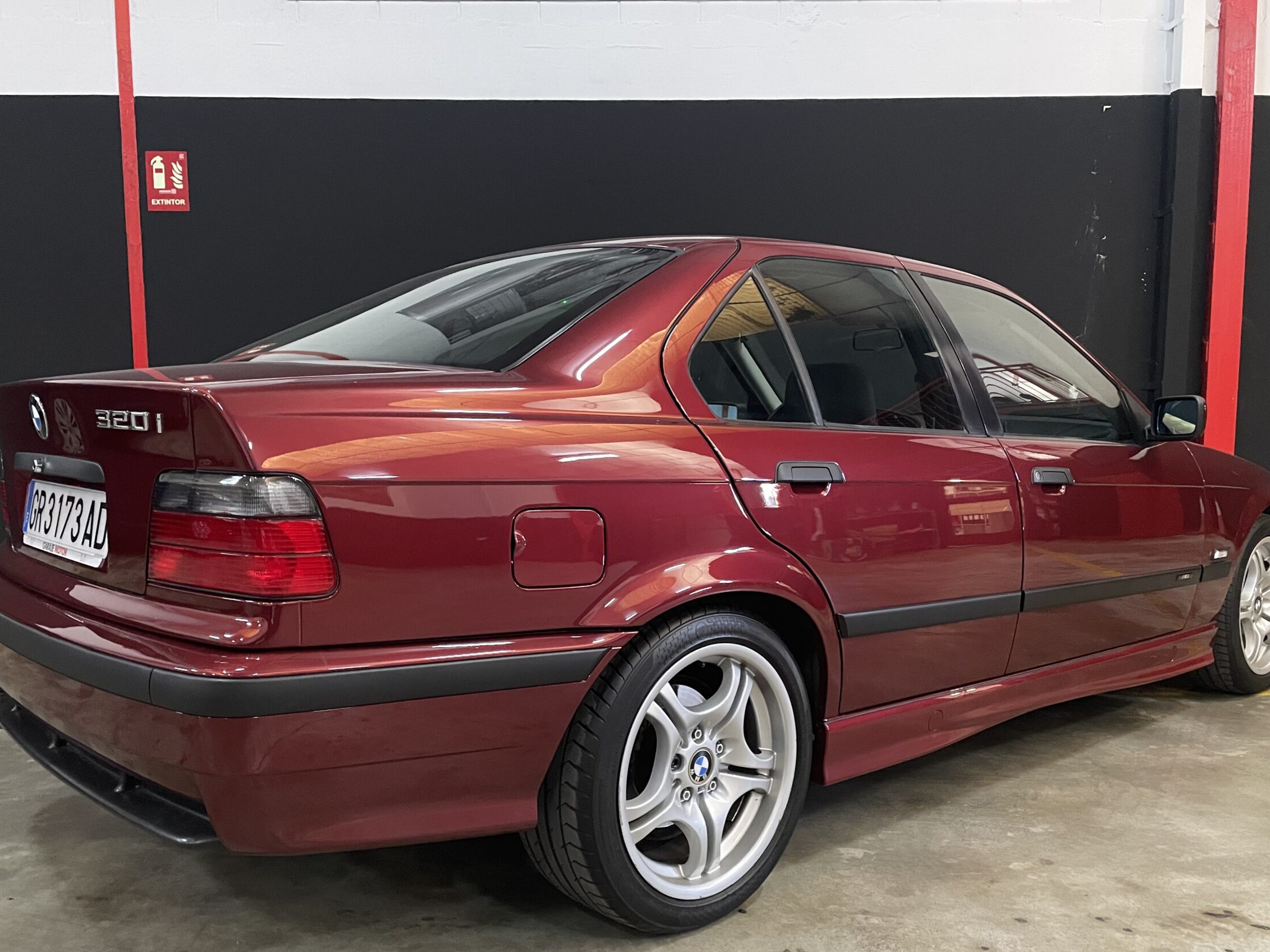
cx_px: 611
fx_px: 1101
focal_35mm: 30
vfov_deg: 46.7
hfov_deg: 59.9
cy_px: 544
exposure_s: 1/30
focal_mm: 4.2
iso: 640
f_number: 1.6
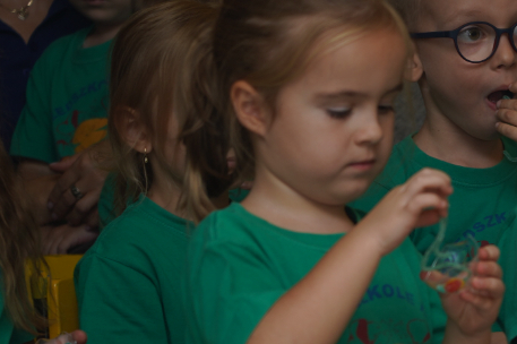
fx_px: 4291
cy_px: 399
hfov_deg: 6.8
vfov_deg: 4.6
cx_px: 658
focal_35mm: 299
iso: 100
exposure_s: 1/100
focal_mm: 105
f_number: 4
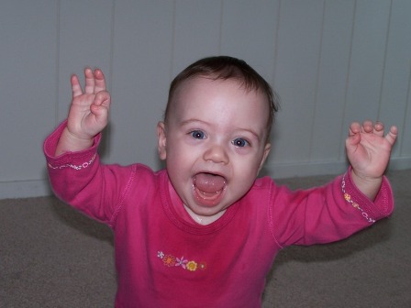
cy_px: 154
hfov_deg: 29.0
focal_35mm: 67
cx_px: 206
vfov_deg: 21.9
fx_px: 795
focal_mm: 11.1
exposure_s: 1/80
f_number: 3.2
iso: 80
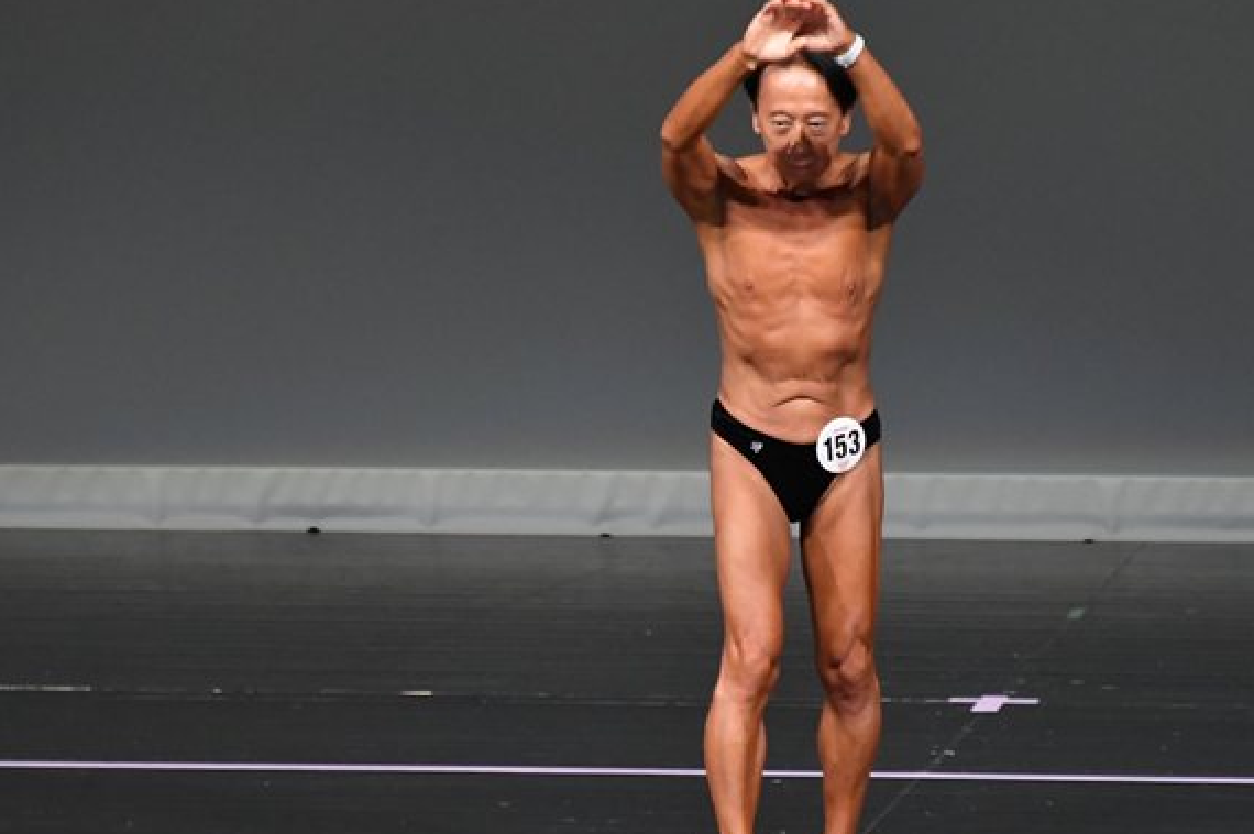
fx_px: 17749
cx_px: 740
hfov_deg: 4.0
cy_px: 484
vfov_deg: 2.7
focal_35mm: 510
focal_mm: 250
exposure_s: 1/400
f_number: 5.6
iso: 4000
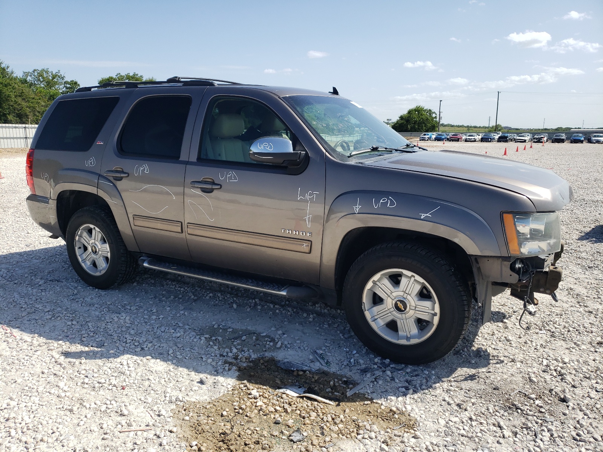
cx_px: 302
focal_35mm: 26
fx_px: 453
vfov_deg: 53.1
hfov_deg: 67.3
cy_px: 226
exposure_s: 1/2500
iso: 50
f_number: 1.5
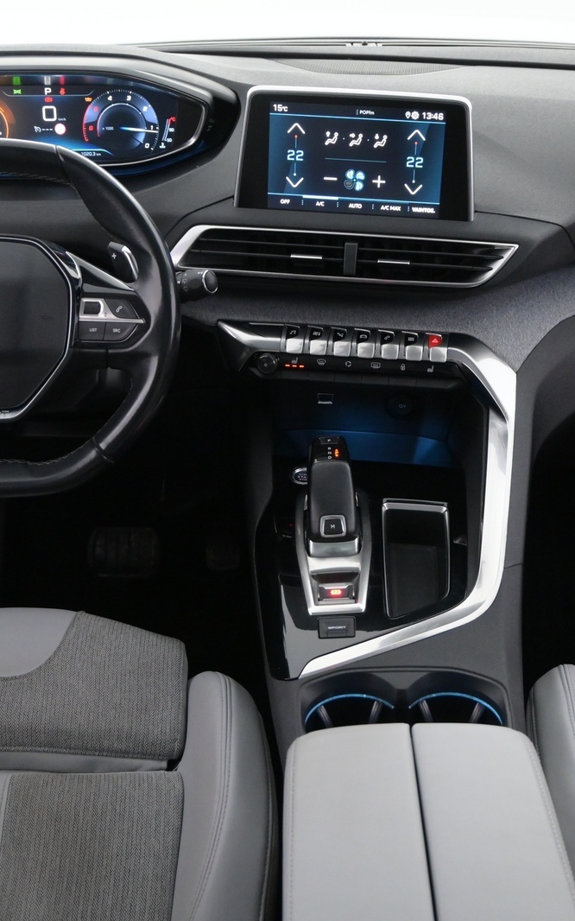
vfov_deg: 41.2
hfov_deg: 26.4
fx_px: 1223
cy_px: 460
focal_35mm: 49
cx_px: 334
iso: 2500
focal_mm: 21
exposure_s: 1/50
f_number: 4
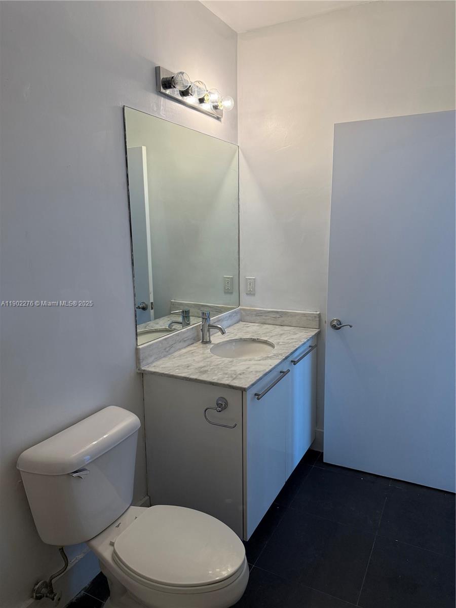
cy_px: 304
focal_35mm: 24
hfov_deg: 56.8
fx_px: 422
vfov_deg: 71.6
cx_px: 228
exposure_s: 1/120
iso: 160
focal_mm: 6.76
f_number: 1.78
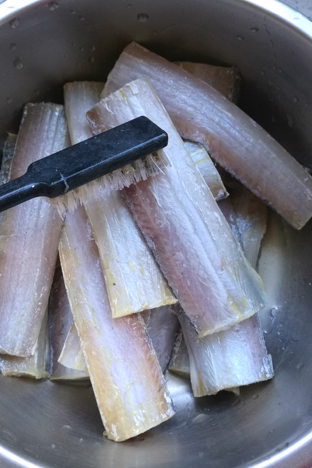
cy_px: 238
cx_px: 132
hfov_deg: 34.1
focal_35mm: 39
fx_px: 507
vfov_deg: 49.6
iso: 100
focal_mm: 4.04
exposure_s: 1/33.3
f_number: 2
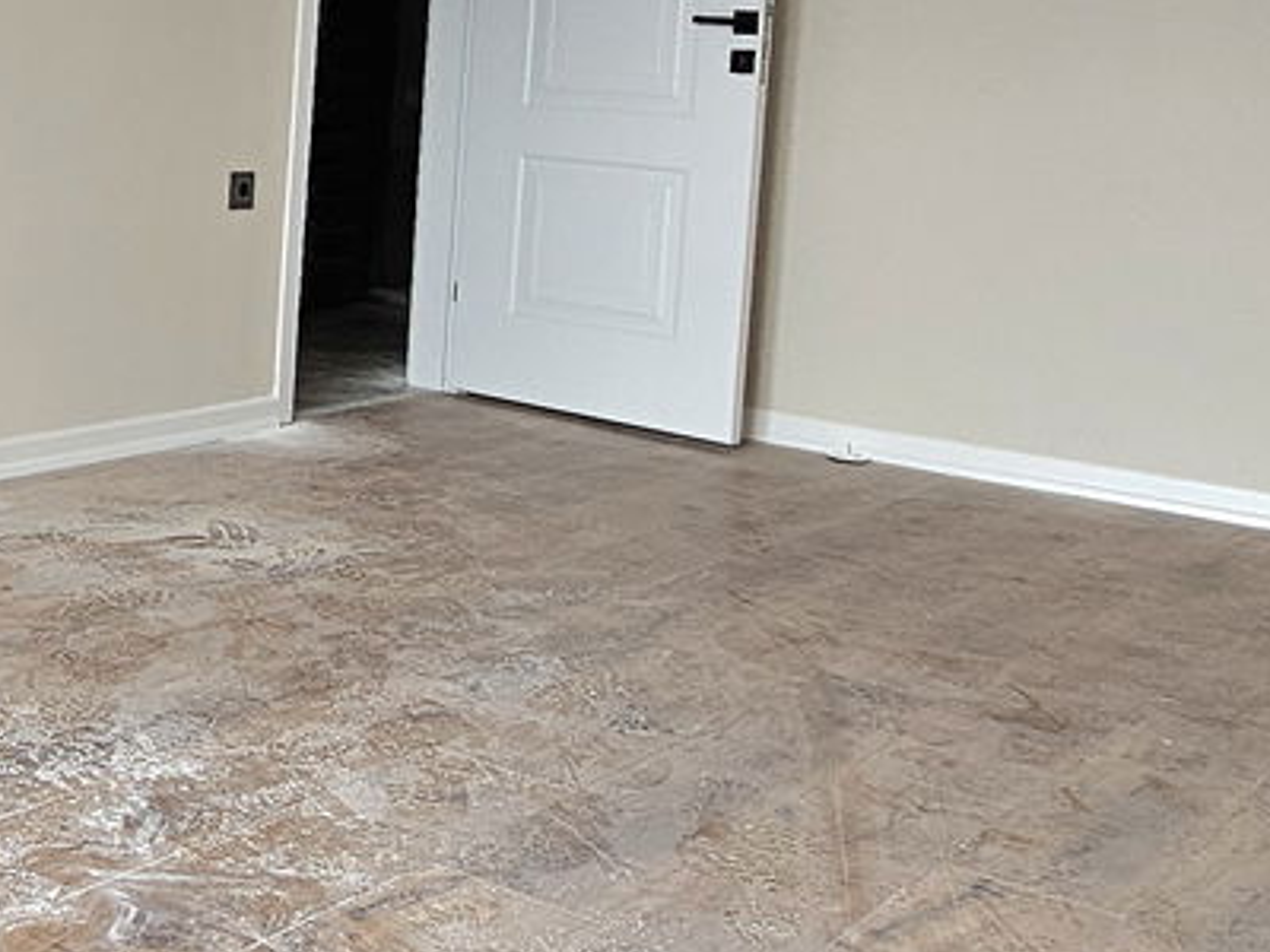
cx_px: -140
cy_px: 175
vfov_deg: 27.4
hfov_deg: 32.3
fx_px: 1908
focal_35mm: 52
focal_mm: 2.2
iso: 64
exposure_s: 1/50.3
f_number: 2.2
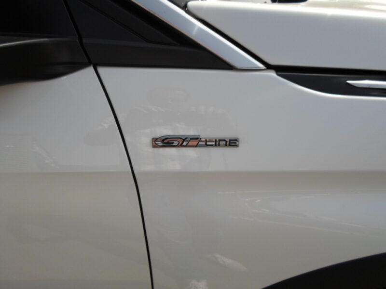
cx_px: 193
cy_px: 144
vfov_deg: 54.9
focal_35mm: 25
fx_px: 279
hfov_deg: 69.4
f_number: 2.5
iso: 80
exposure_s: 1/1500
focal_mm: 4.5
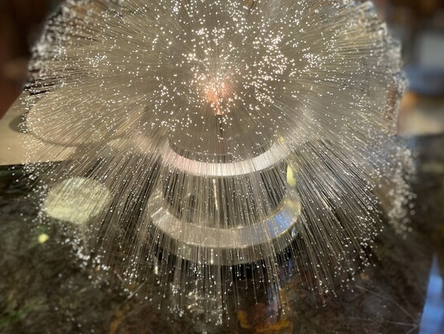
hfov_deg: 50.1
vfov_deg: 38.4
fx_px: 475
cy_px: 125
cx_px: 231
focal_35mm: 37
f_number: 1.6
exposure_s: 1/100
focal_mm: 5.1
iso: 125
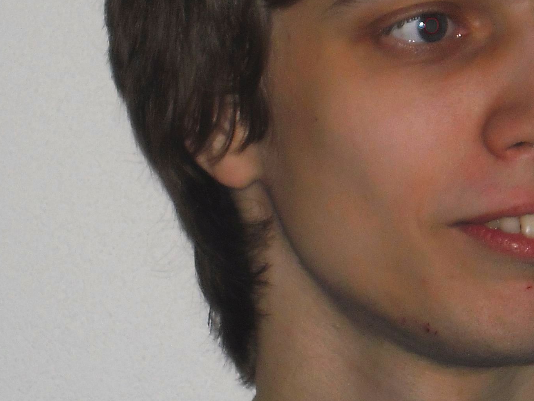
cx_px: 378
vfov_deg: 5.6
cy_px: 159
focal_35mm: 267
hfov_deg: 7.4
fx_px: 4118
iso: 100
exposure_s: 1/60
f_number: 5.9
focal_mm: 16.2
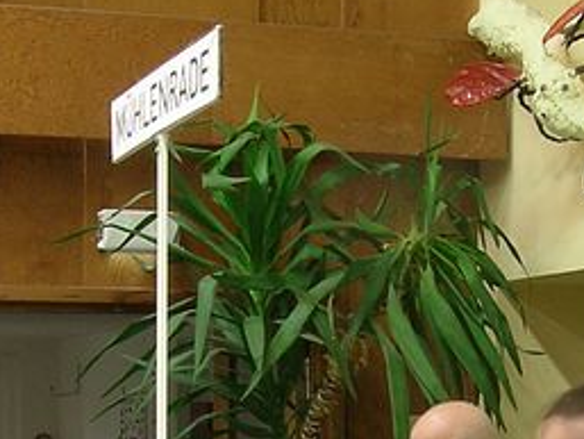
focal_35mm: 231
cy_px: 480
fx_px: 3899
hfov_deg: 8.6
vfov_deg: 6.4
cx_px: 359
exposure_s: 1.38
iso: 50
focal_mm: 5.8
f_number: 7.9
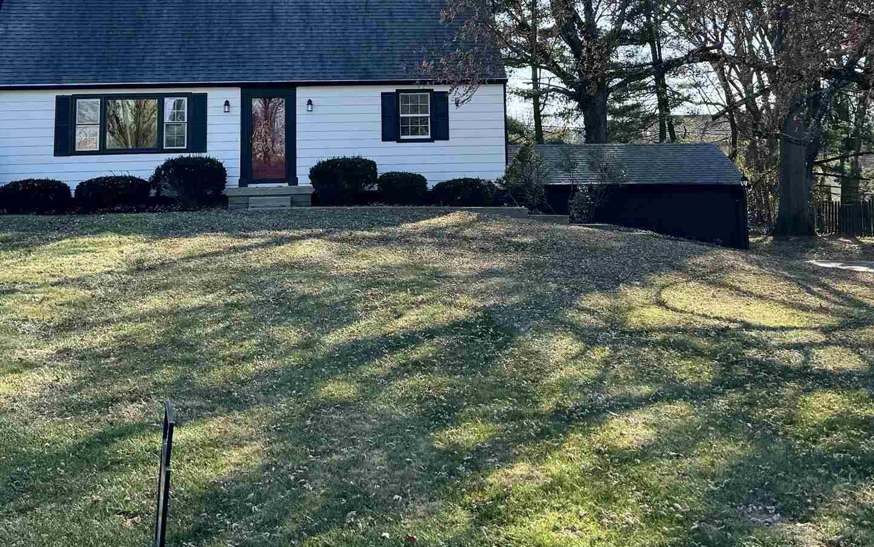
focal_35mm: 54
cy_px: -10
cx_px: 416
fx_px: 1286
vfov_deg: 23.0
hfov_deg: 37.5
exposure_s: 1/1366
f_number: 1.78
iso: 80
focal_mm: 6.86
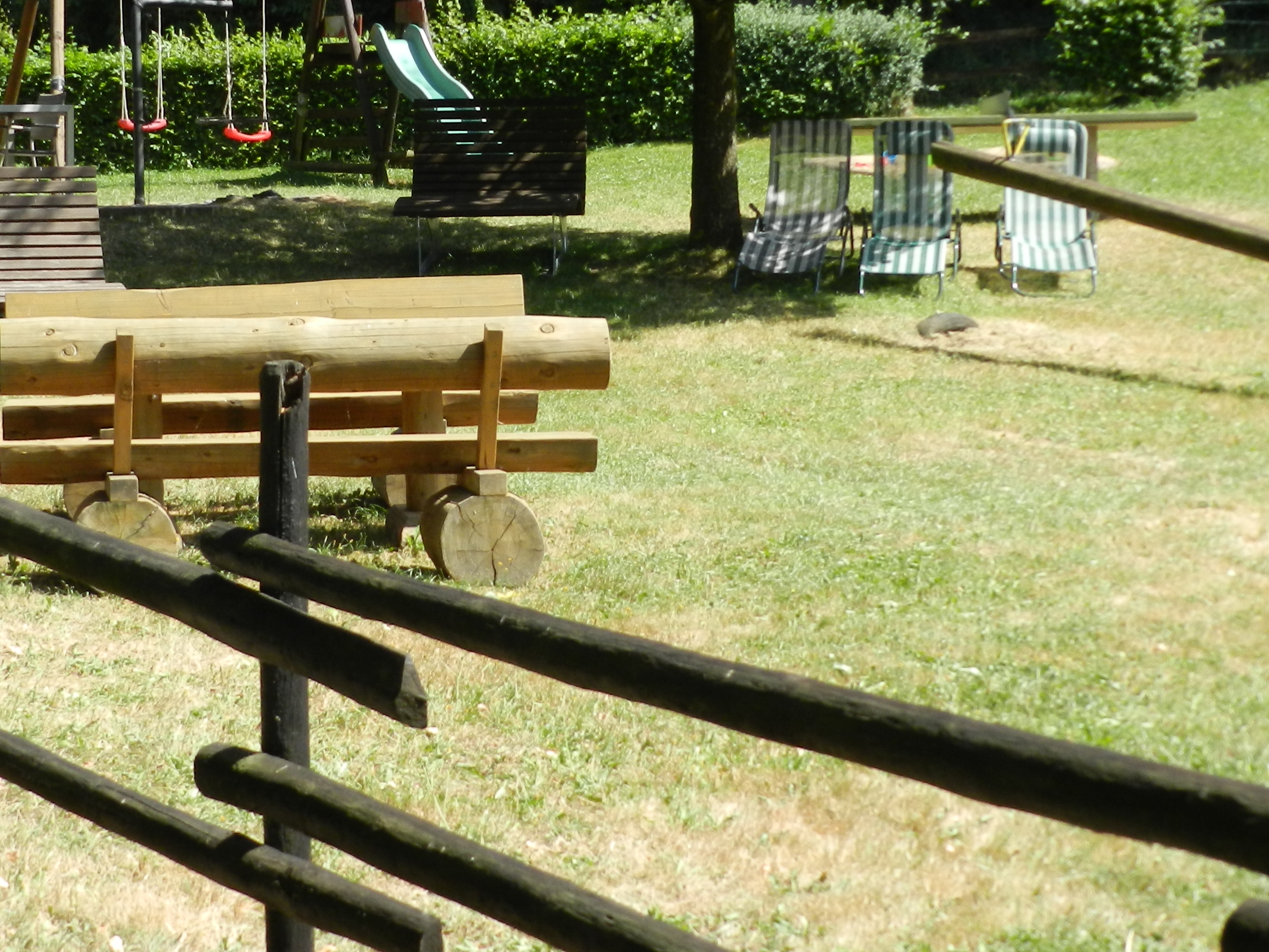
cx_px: 421
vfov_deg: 17.1
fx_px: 3153
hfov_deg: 22.7
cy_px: 248
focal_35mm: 86
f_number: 4.4
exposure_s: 1/400
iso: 160
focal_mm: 9.4
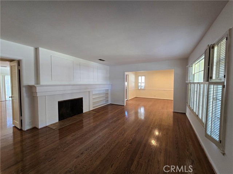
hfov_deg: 106.2
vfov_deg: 89.9
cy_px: 87
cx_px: 116
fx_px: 88
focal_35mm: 13
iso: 200
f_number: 2.2
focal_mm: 2.2
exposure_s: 1/60
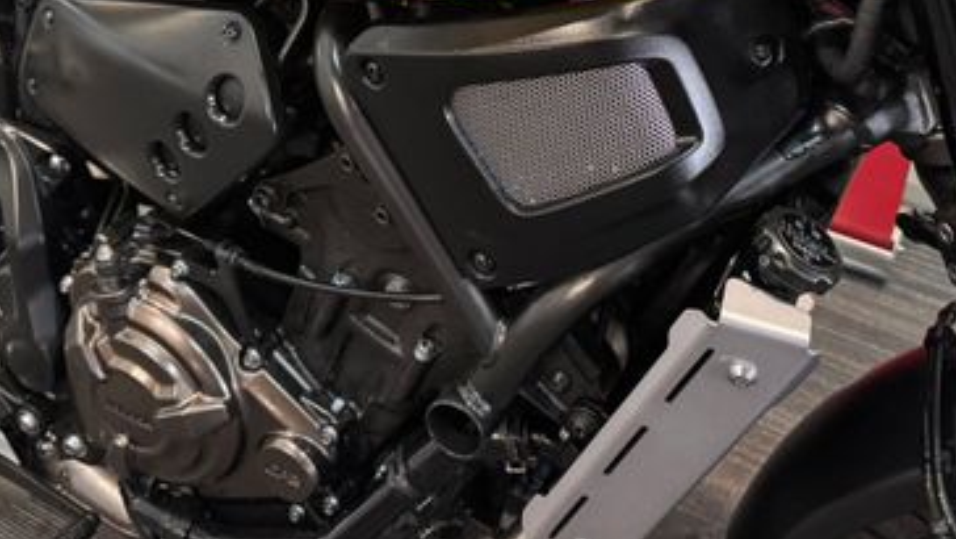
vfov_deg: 24.5
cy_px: -29
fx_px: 1166
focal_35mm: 46
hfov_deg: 44.5
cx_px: 538
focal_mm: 6.76
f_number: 1.78
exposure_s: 1/50
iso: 400
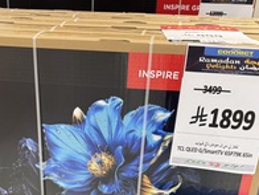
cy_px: 210
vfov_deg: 24.5
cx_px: 89
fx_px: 419
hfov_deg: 34.1
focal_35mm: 56
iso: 200
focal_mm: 6.76
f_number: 1.78
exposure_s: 1/120
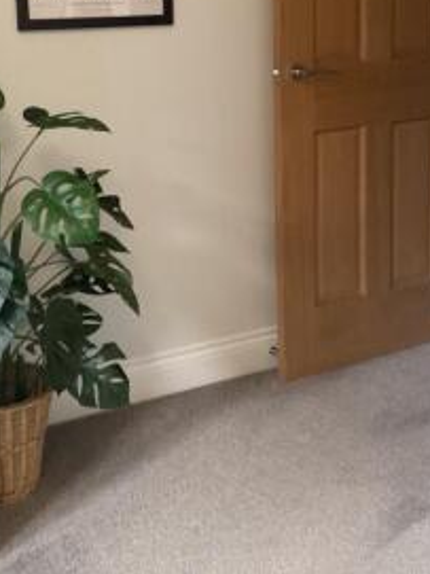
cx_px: 159
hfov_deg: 29.0
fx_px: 829
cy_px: 126
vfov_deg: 37.0
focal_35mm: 50
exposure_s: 1/60
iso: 400
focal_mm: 3.3
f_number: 2.4
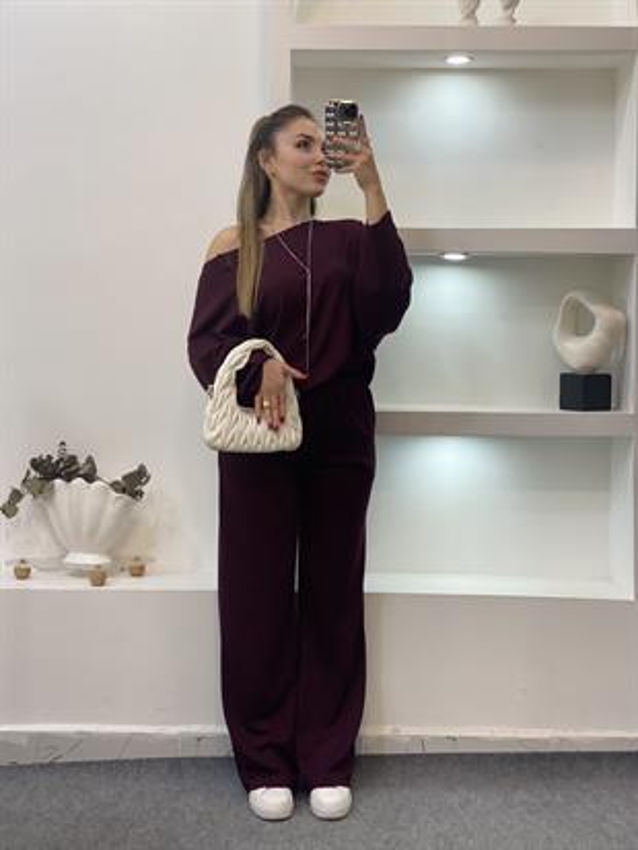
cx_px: 319
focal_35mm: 52
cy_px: 425
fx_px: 1277
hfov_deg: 28.0
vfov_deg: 36.8
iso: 80
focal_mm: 6
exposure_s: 1/100
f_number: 2
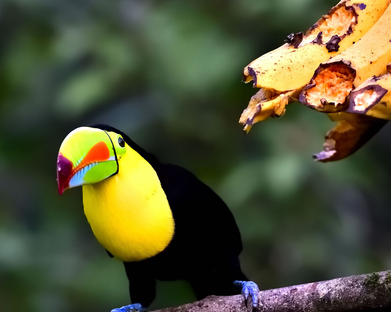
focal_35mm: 661
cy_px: 170
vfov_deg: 2.3
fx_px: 7649
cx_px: 134
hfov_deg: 2.9
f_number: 6.3
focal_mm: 450
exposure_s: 1/640
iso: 4000
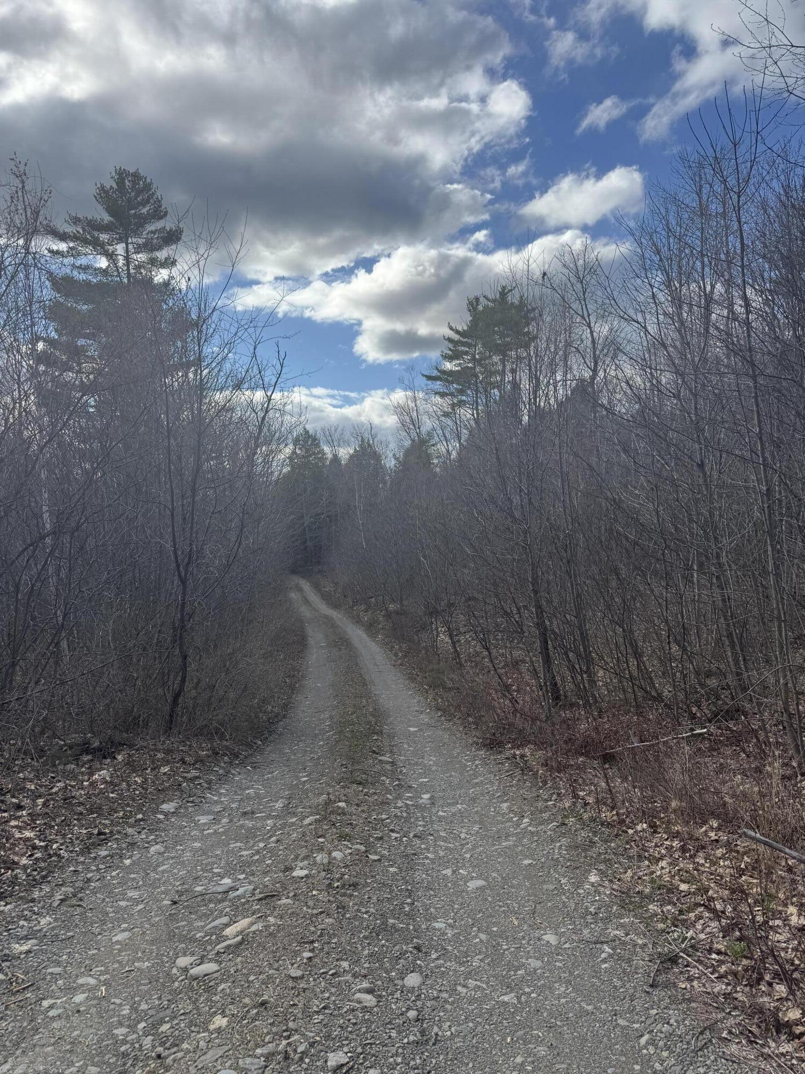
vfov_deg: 71.6
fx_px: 744
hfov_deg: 56.8
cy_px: 537
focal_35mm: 24
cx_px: 402
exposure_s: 1/4049
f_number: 1.78
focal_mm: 6.76
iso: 80
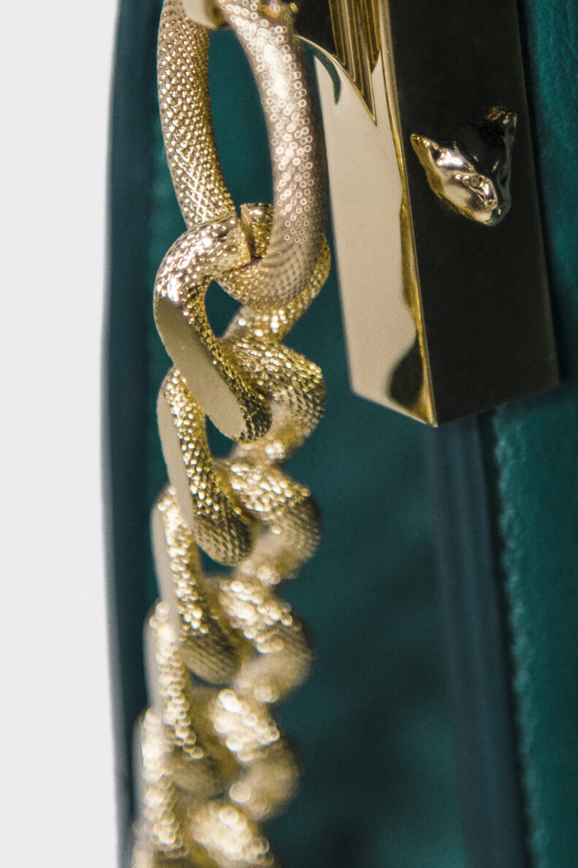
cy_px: 135
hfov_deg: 5.3
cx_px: 405
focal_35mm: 257
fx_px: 6198
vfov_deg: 8.0
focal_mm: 120
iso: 1000
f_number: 4
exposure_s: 1/100
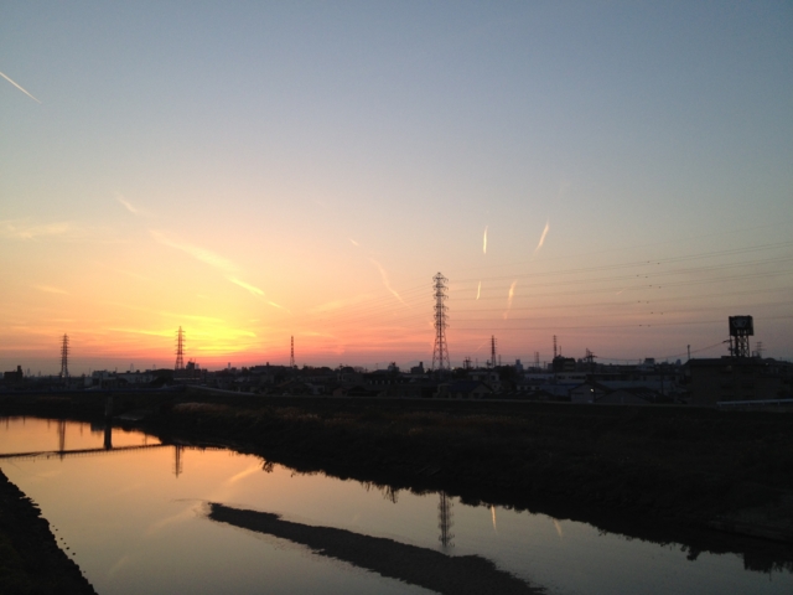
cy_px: 298
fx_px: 802
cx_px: 396
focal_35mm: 35
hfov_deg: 52.6
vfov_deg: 40.7
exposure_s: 1/168
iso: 50
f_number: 2.4
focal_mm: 4.28
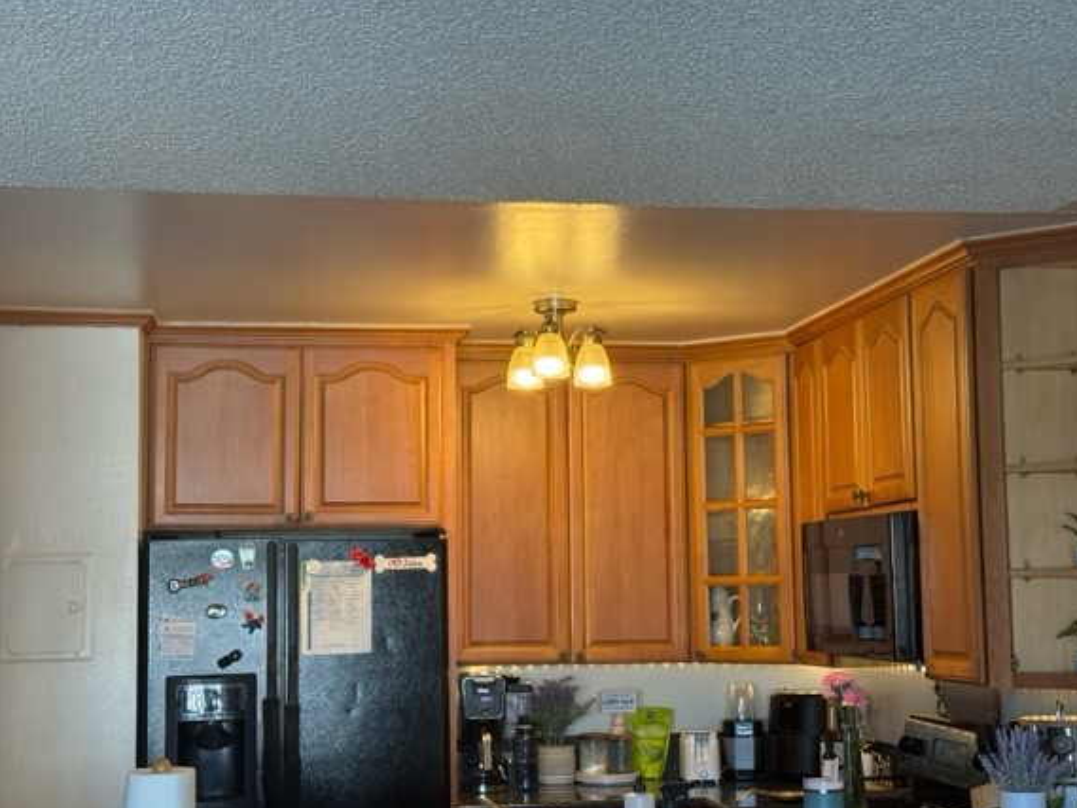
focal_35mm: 54
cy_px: 437
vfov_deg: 27.0
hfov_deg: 35.5
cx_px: 572
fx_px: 1680
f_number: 1.78
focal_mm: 6.76
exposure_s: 1/143
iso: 160
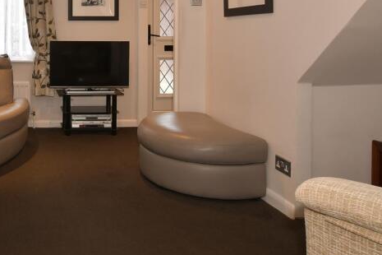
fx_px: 350
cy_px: 28
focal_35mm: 33
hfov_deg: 50.2
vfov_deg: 37.5
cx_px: 32
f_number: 8
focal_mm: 10
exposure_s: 1/8
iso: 200
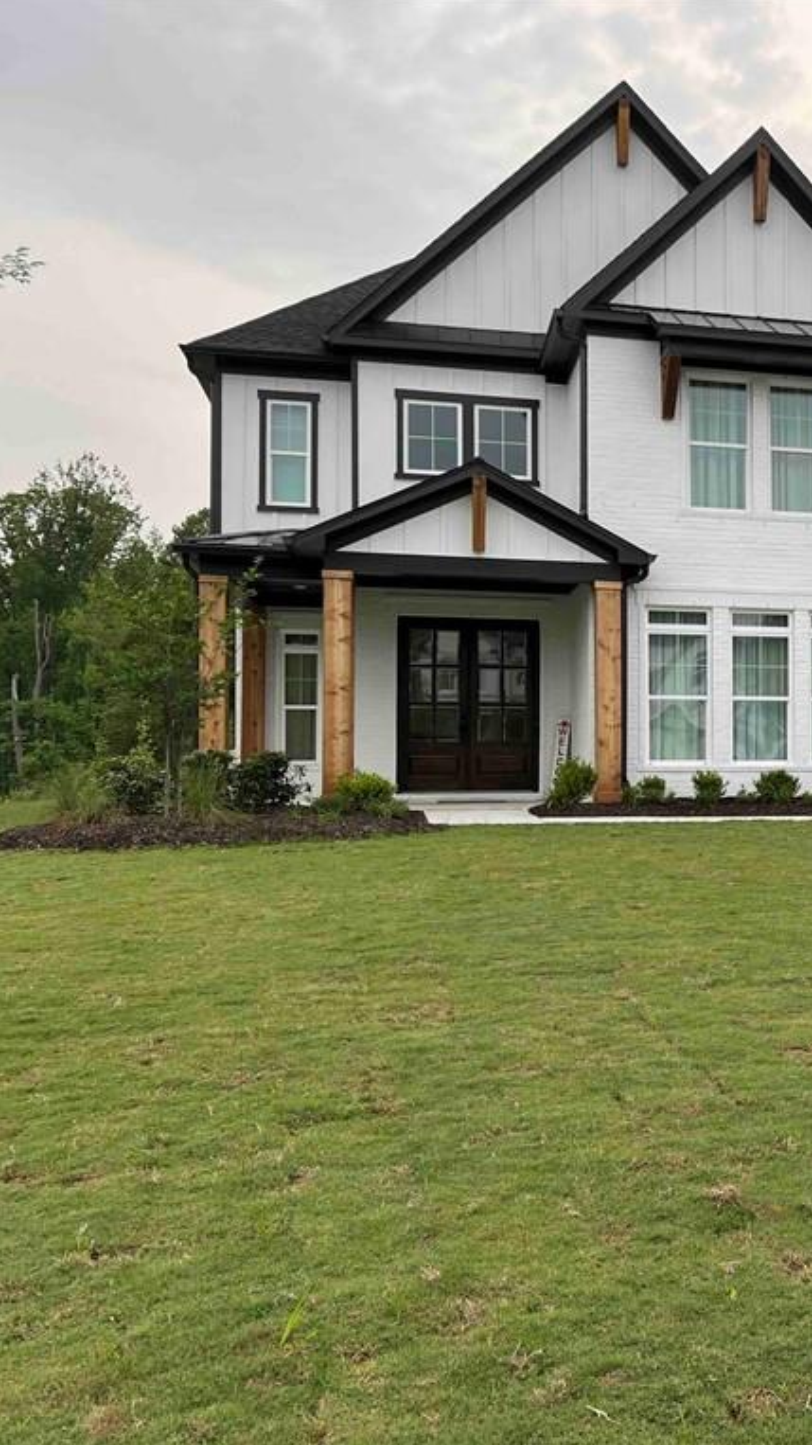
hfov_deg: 29.0
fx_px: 1455
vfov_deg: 52.8
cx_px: 833
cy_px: 720
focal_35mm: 38
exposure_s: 1/617
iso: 50
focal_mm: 5.7
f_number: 1.5
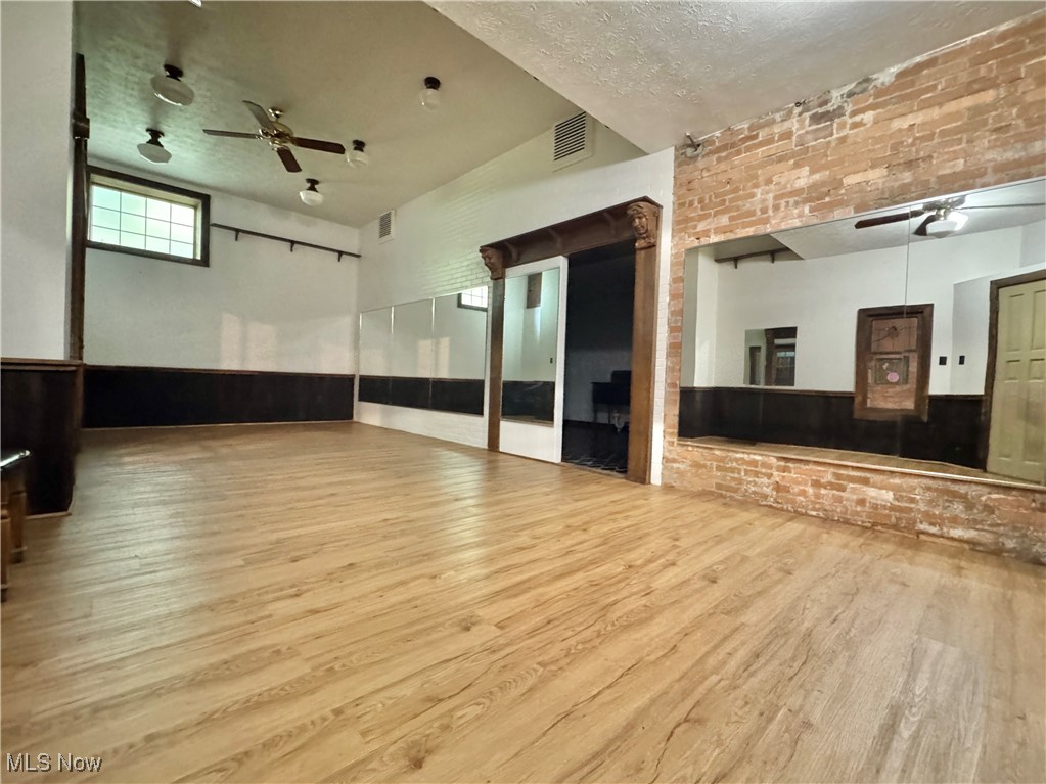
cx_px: 523
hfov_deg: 102.1
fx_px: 423
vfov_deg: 85.7
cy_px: 392
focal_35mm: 14
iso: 1250
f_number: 2.2
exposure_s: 1/40
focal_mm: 2.22
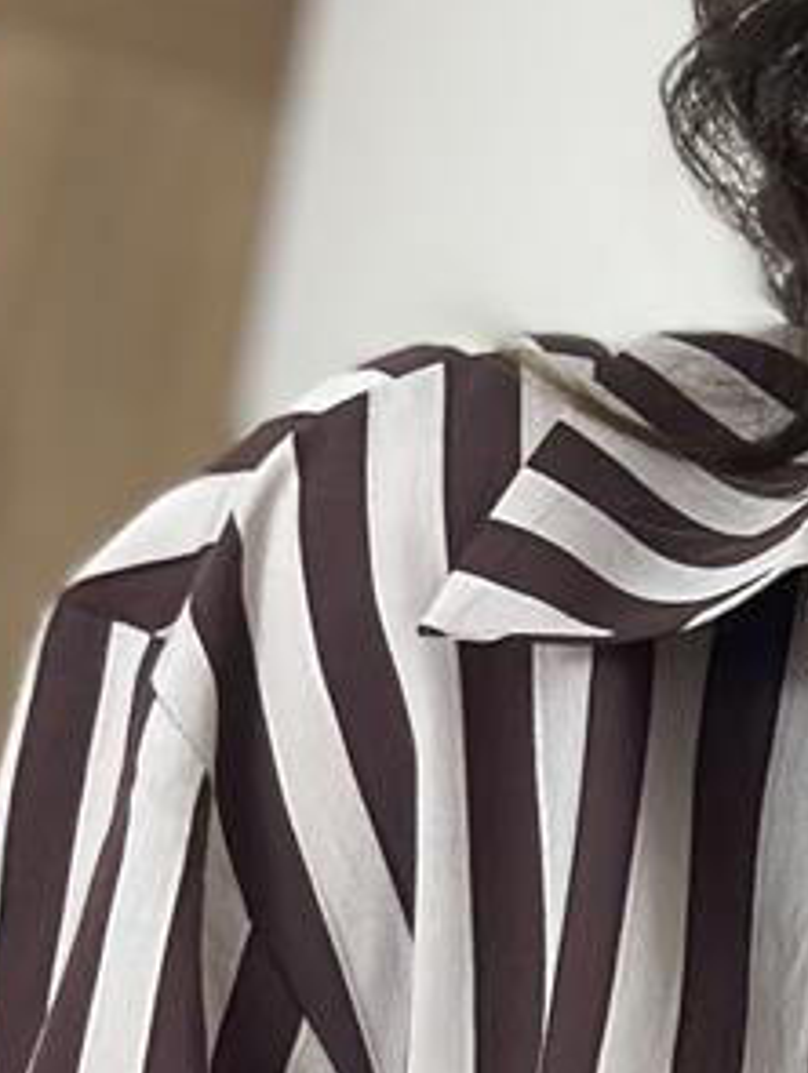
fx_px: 8074
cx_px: 1201
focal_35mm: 260
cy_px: 2833
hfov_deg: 5.7
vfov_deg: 7.0
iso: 64
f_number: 1.78
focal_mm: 6.86
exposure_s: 1/141
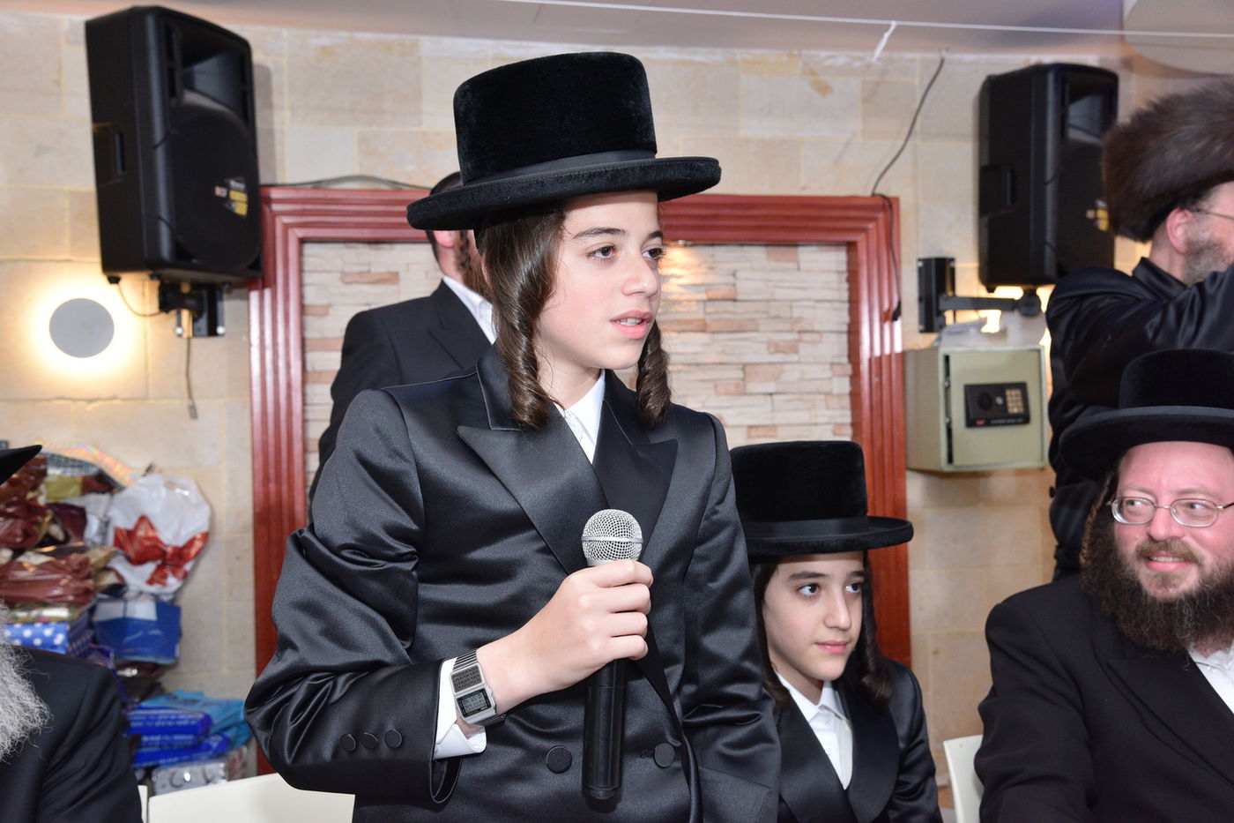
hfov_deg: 50.7
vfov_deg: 35.0
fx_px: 1302
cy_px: 412
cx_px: 617
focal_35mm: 38
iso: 1250
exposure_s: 1/160
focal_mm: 38
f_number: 7.1
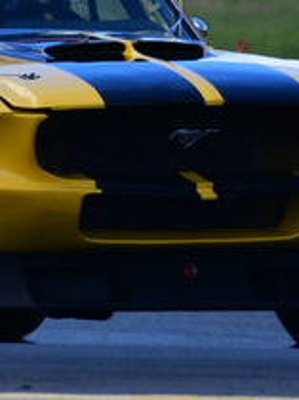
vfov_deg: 0.7
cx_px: 107
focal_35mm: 2752
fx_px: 31759
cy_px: -90
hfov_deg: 0.5
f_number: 8
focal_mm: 500
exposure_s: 1/640
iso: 320
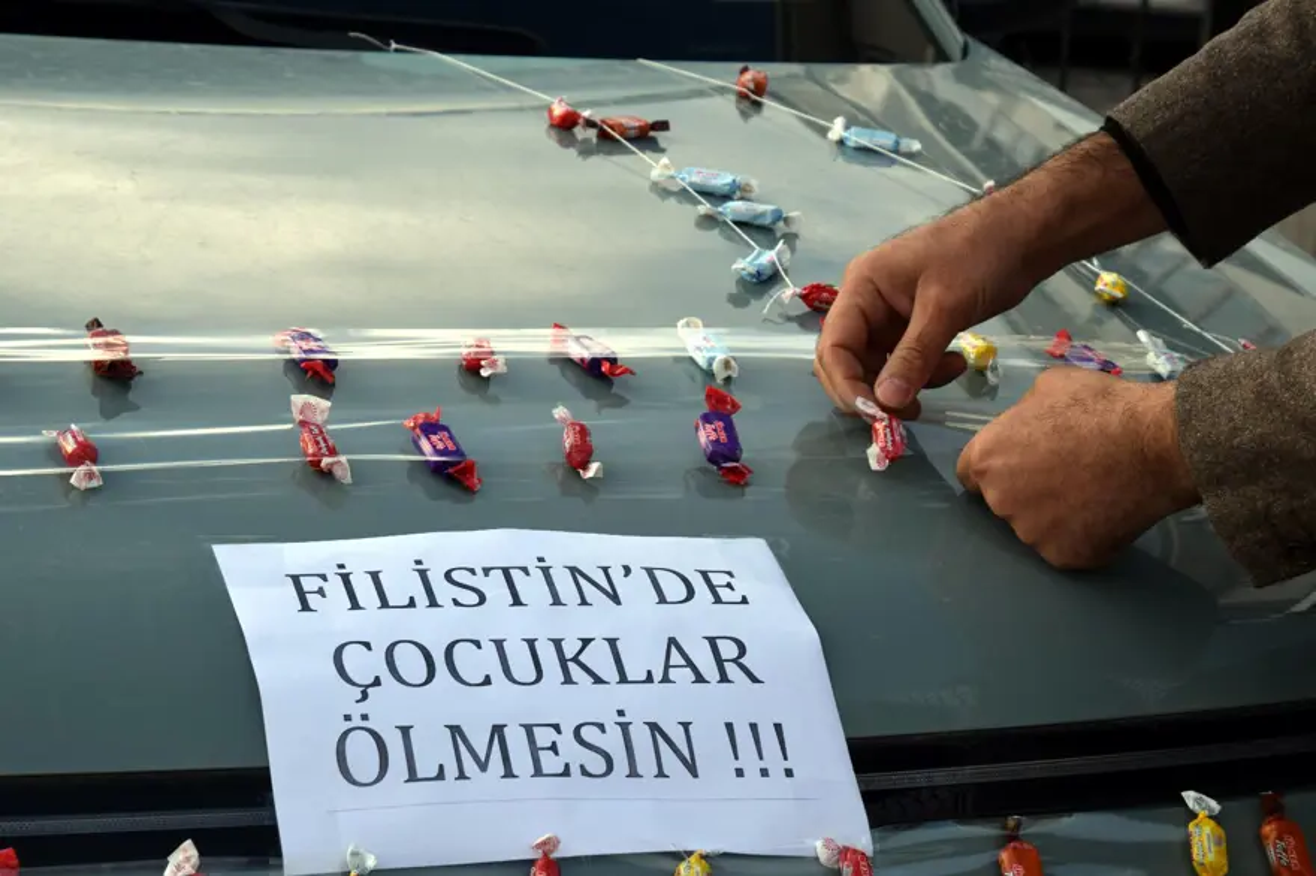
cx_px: 658
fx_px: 3837
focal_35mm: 105
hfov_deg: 19.5
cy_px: 438
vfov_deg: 13.0
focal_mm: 70
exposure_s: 1/320
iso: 200
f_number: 9
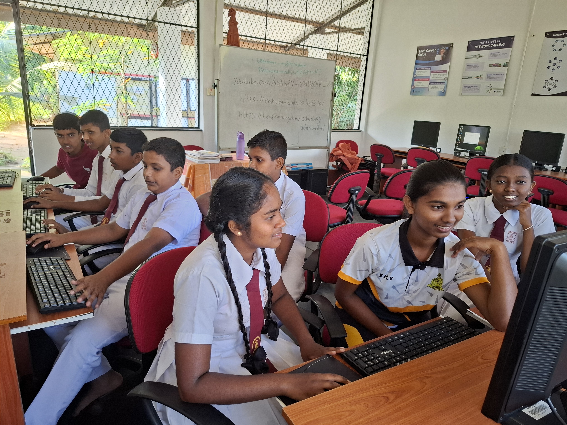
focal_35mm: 23
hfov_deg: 73.9
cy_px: 212
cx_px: 284
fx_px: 377
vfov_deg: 58.9
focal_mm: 5.54
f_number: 1.8
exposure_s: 1/100
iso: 250
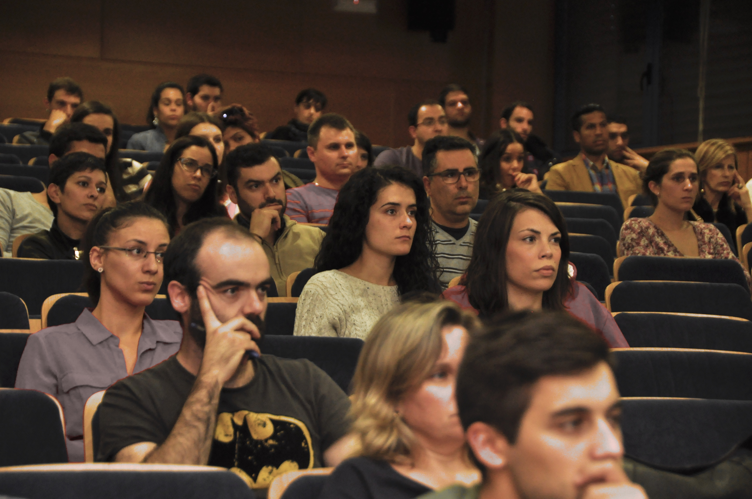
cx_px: 376
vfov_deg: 9.6
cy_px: 250
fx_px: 2973
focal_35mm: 142
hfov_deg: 14.4
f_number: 6.3
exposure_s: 1/60
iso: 1250
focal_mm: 95
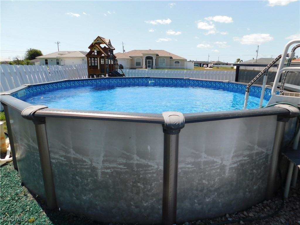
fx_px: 199
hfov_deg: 73.9
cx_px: 150
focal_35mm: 23
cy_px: 112
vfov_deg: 58.9
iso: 125
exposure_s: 1/400
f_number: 6
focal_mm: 4
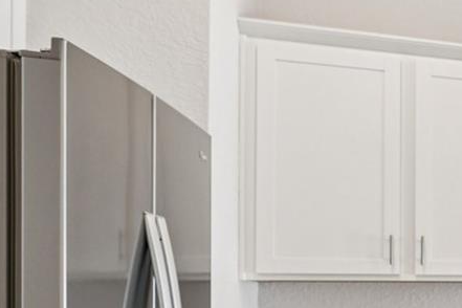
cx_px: 777
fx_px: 744
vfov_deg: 22.8
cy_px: 282
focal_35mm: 58
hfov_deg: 23.3
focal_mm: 16
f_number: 8
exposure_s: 1/20
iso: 400
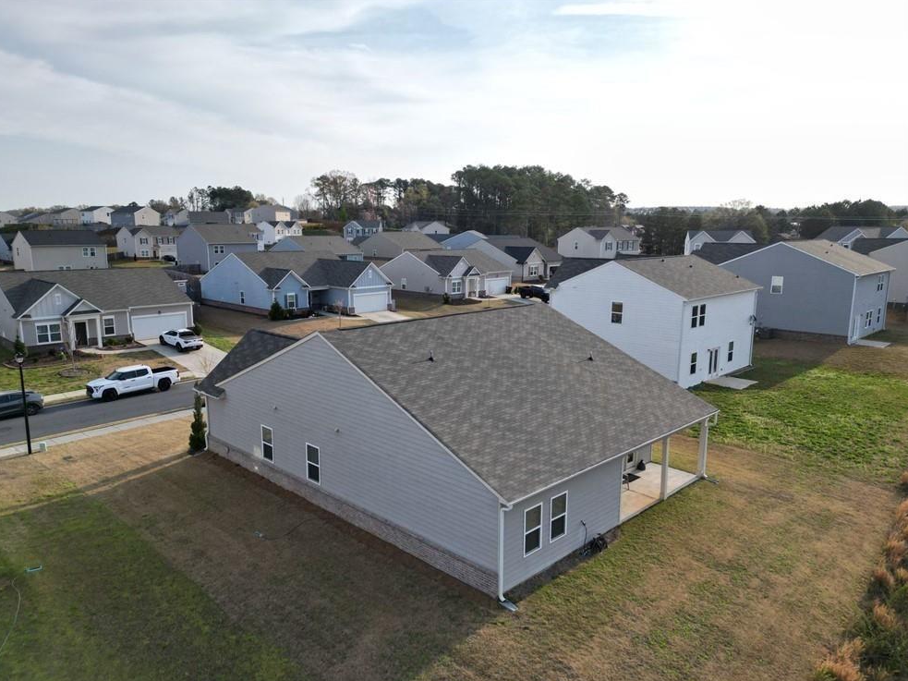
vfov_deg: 54.9
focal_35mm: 25
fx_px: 656
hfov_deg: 69.4
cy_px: 349
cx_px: 438
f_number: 1.7
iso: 110
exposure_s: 1/2000
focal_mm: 6.72
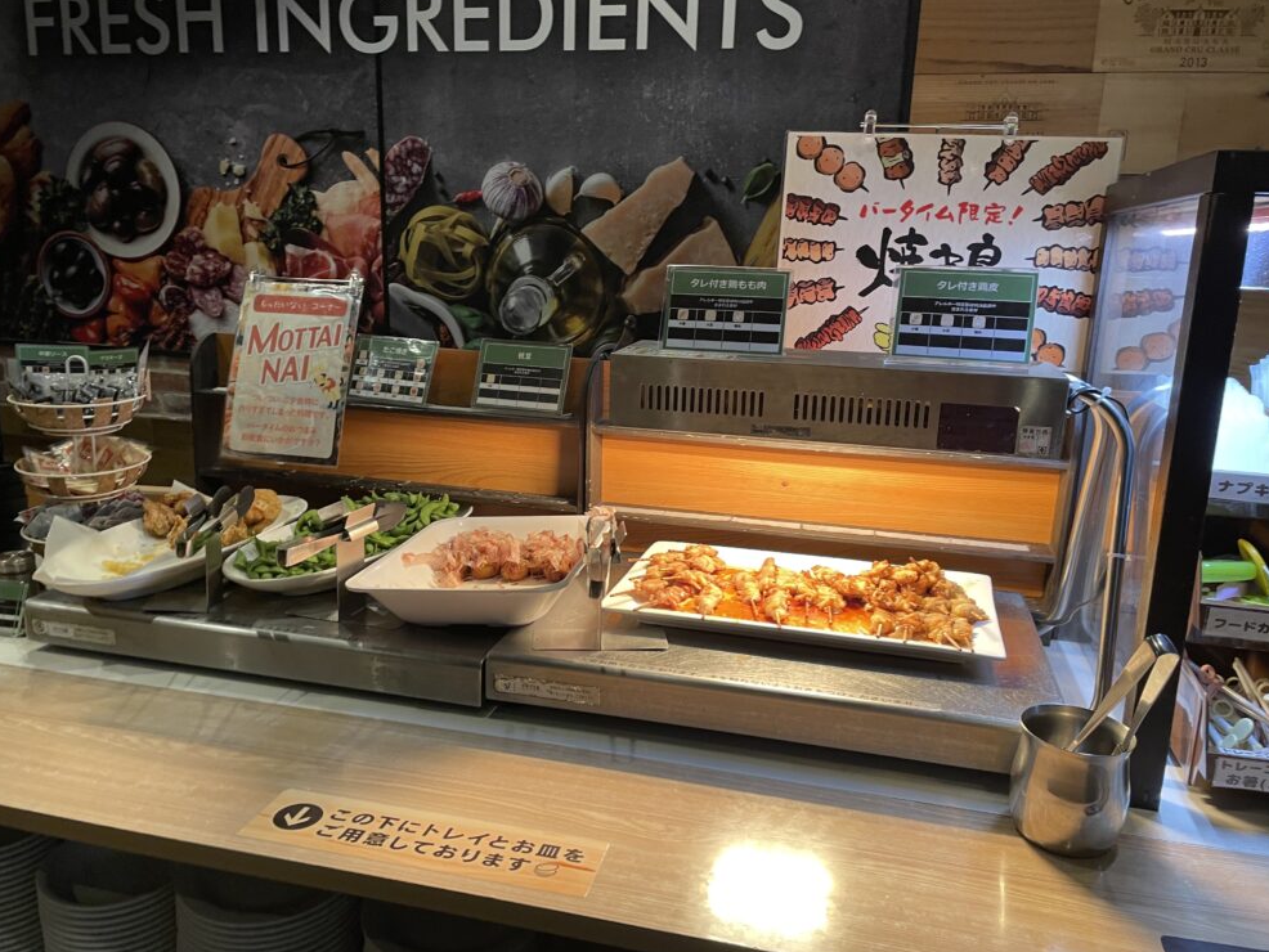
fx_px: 990
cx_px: 627
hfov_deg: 65.3
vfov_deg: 51.4
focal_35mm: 27
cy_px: 490
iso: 100
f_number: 1.6
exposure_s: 1/50
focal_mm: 4.2
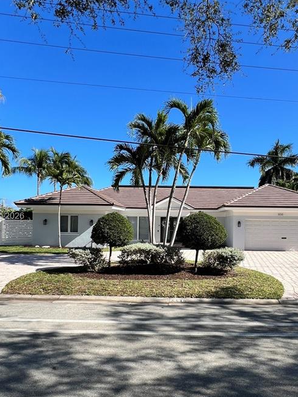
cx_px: 186
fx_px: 275
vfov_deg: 71.4
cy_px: 217
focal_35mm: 24
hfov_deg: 56.2
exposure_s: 1/1220
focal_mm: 1.57
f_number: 1.8
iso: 32
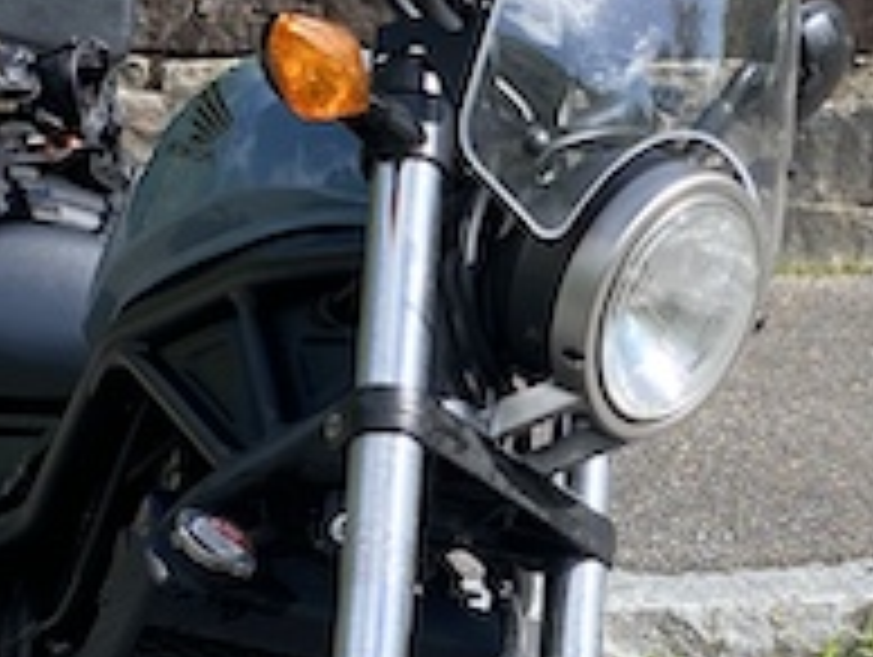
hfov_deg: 14.6
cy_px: 540
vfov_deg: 11.0
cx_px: 648
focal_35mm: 134
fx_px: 3384
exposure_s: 1/1300
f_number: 1.8
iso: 32
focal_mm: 4.25
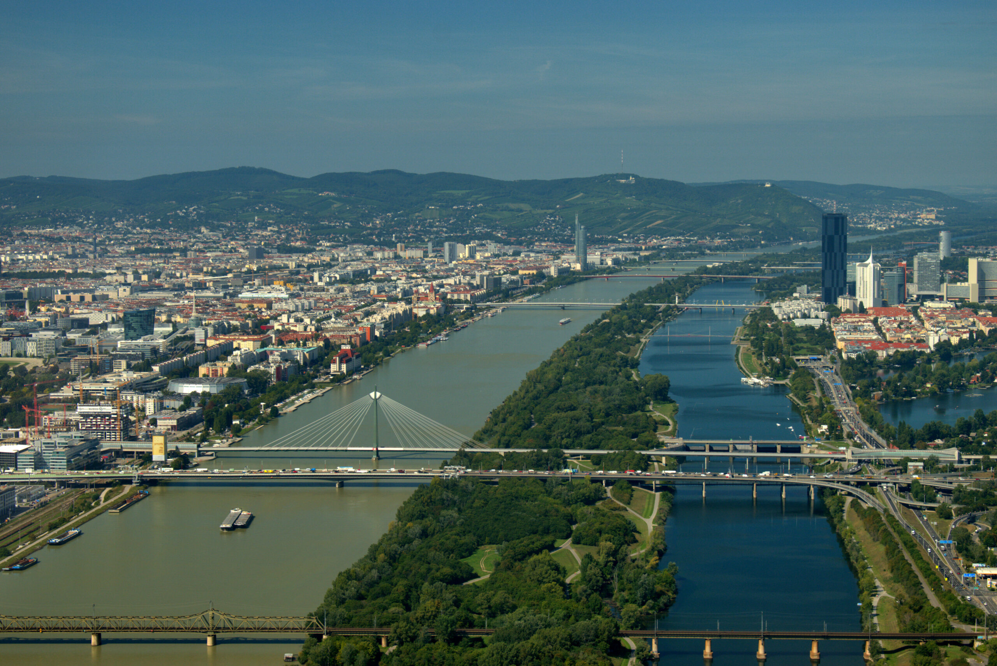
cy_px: 333
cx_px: 498
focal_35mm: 82
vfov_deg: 16.6
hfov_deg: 24.6
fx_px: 2286
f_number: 7.1
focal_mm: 55
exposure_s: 1/250
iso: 100
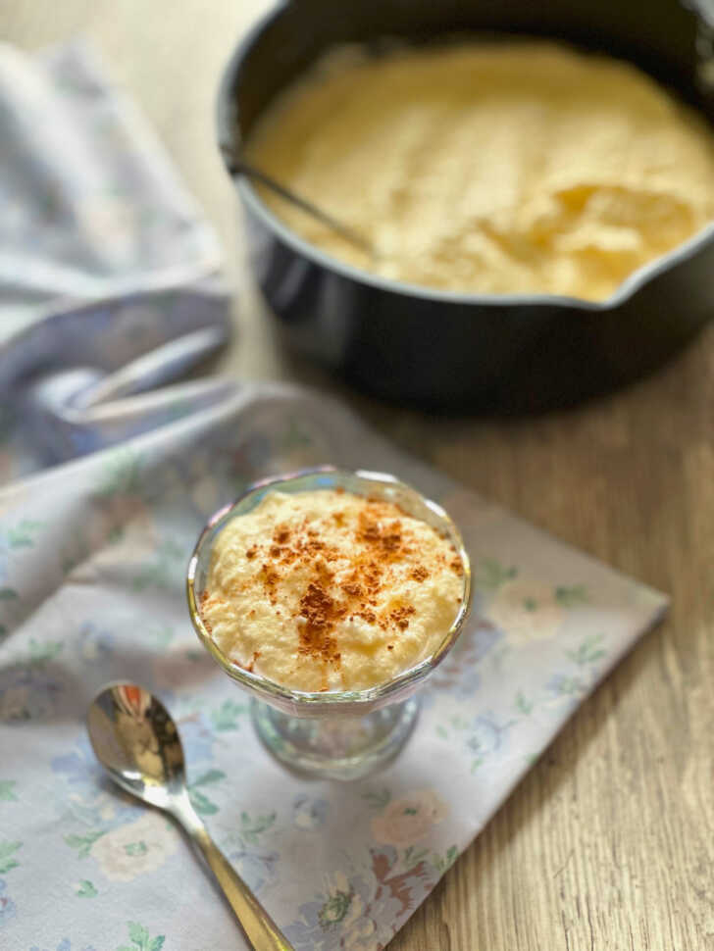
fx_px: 2117
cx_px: 357
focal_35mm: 77
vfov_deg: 25.3
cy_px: 476
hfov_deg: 19.1
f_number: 2.8
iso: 250
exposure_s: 1/73
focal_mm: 9
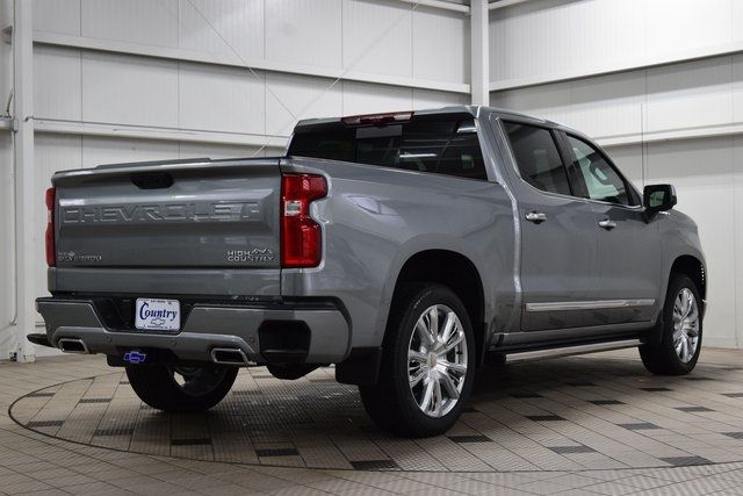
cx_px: 372
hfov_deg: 36.9
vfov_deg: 25.1
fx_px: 1115
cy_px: 248
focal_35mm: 54
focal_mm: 36
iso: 1600
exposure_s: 1/60
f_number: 8
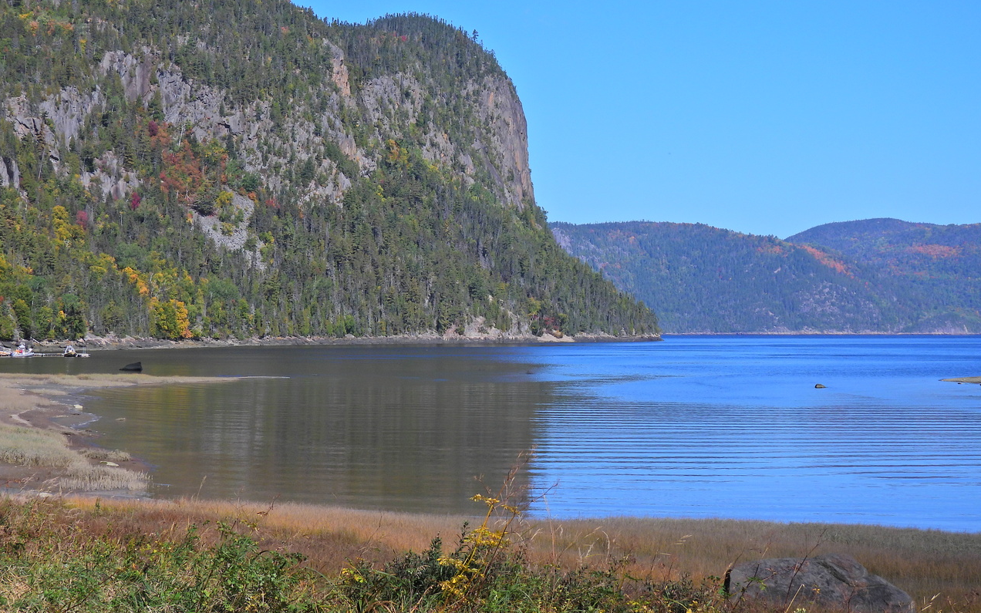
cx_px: 490
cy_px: 271
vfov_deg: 20.3
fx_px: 1711
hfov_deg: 32.0
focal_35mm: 64
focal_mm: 10.7
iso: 100
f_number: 3.5
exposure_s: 1/1600
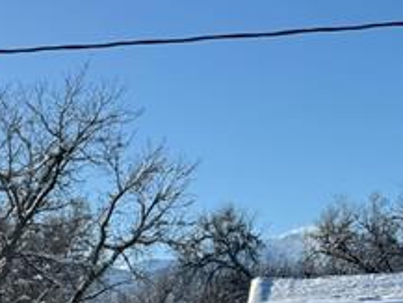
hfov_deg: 15.3
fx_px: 1316
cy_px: 549
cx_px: -292
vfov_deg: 12.0
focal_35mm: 113
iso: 80
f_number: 1.78
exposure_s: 1/4608
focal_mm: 6.76
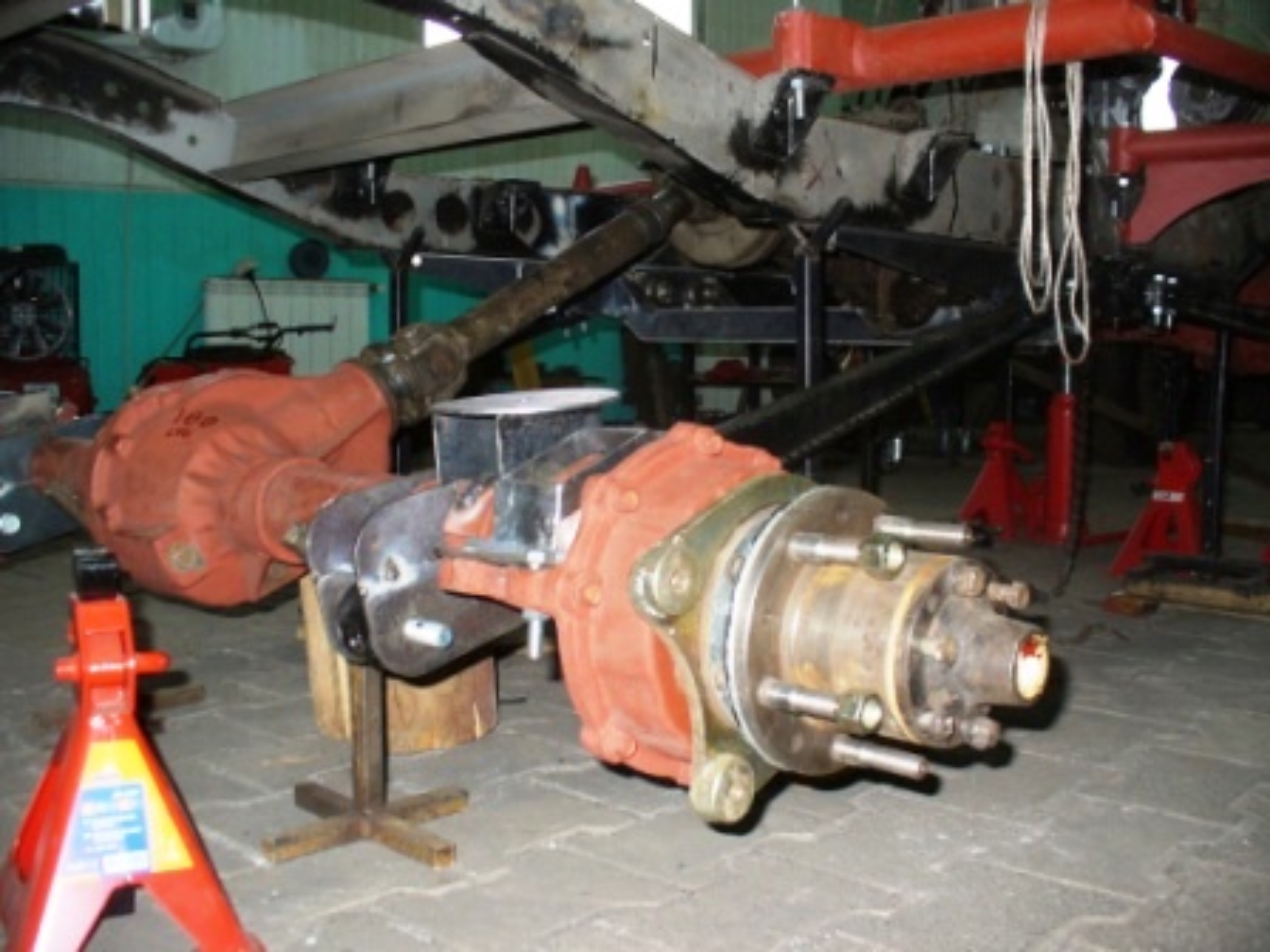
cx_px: 635
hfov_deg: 50.1
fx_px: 1357
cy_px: 476
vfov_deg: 38.7
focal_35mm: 37
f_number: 2.8
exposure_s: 1/60
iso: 150
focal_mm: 6.1
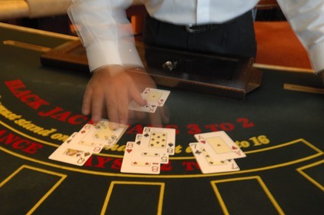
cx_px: 162
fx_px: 324
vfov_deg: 36.8
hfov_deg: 53.2
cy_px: 108
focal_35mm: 36
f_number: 8
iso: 200
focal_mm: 24
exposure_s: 1/1.25
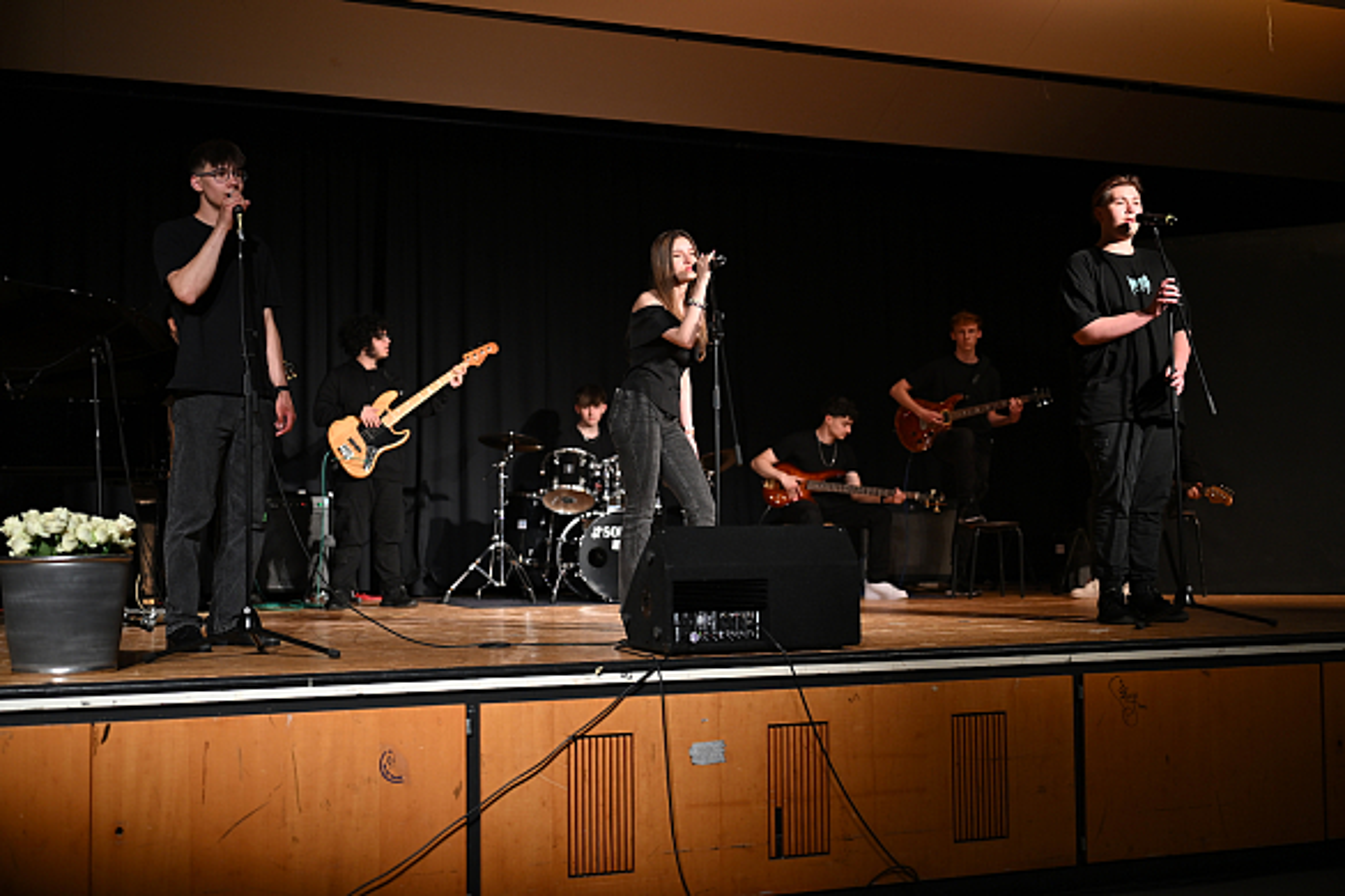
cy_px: 448
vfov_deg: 32.6
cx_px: 672
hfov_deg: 47.4
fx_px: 1532
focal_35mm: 41
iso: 360
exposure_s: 1/125
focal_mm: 41
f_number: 2.1
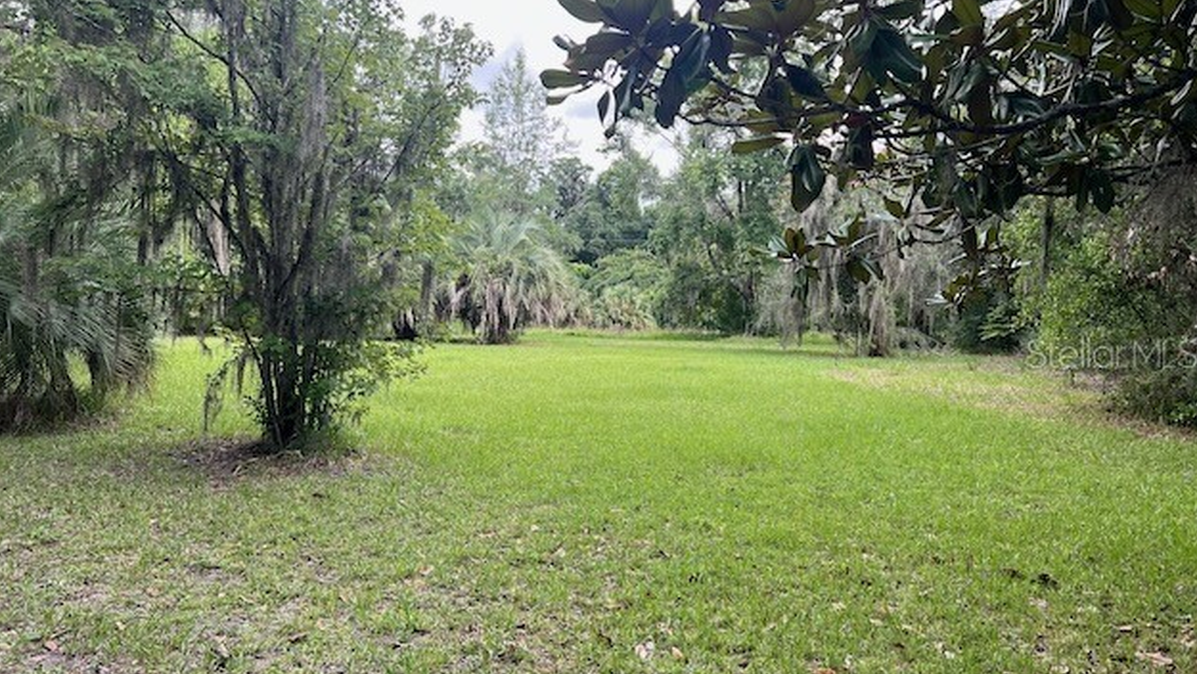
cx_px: 594
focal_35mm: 29
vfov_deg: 40.2
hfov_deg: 66.0
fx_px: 921
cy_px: 352
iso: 50
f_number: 1.5
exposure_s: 1/431
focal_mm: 5.7
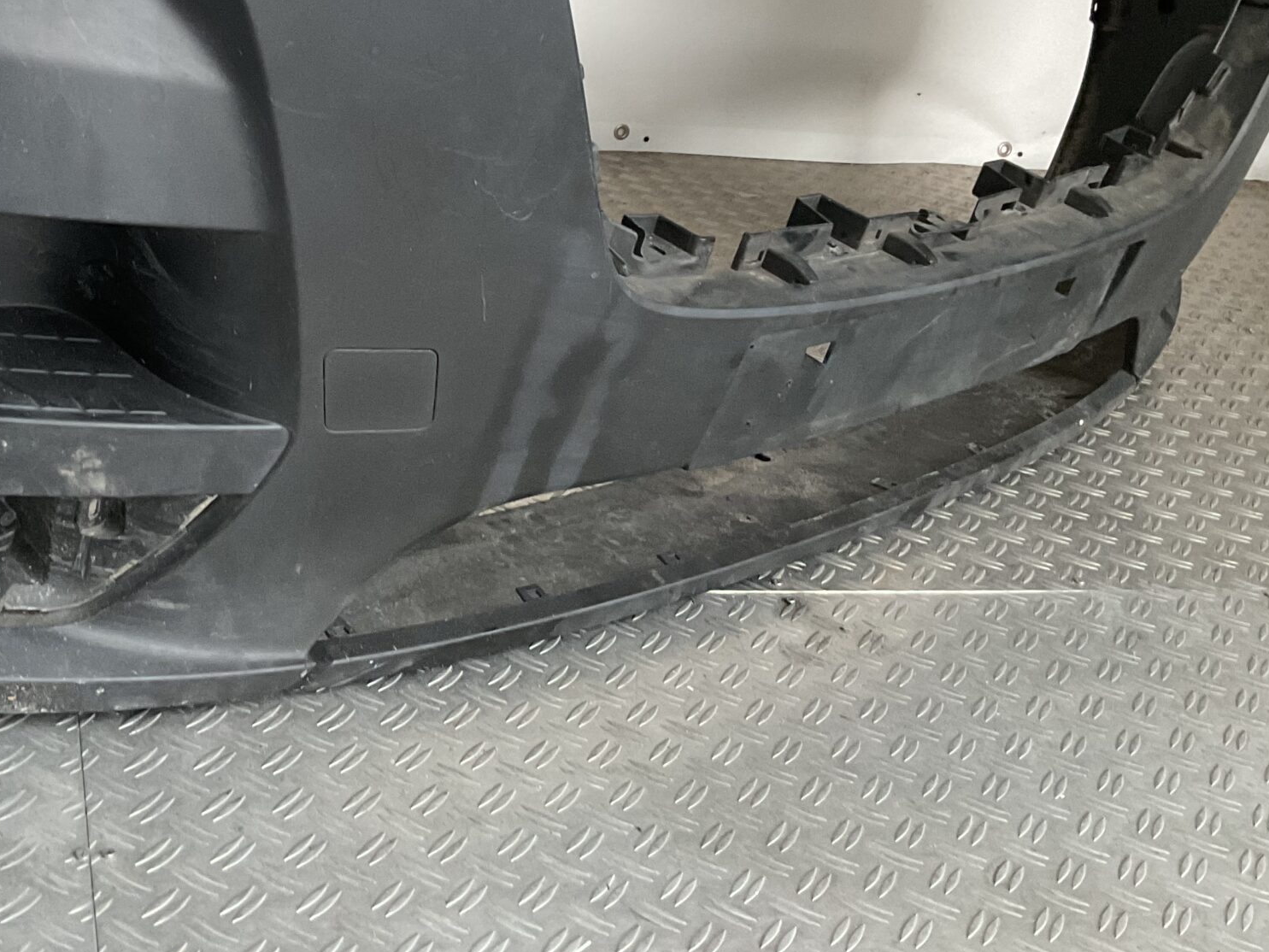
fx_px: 1833
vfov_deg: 28.4
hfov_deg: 37.4
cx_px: 350
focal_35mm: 50
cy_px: 177
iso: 160
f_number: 1.8
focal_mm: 3
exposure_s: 1/50
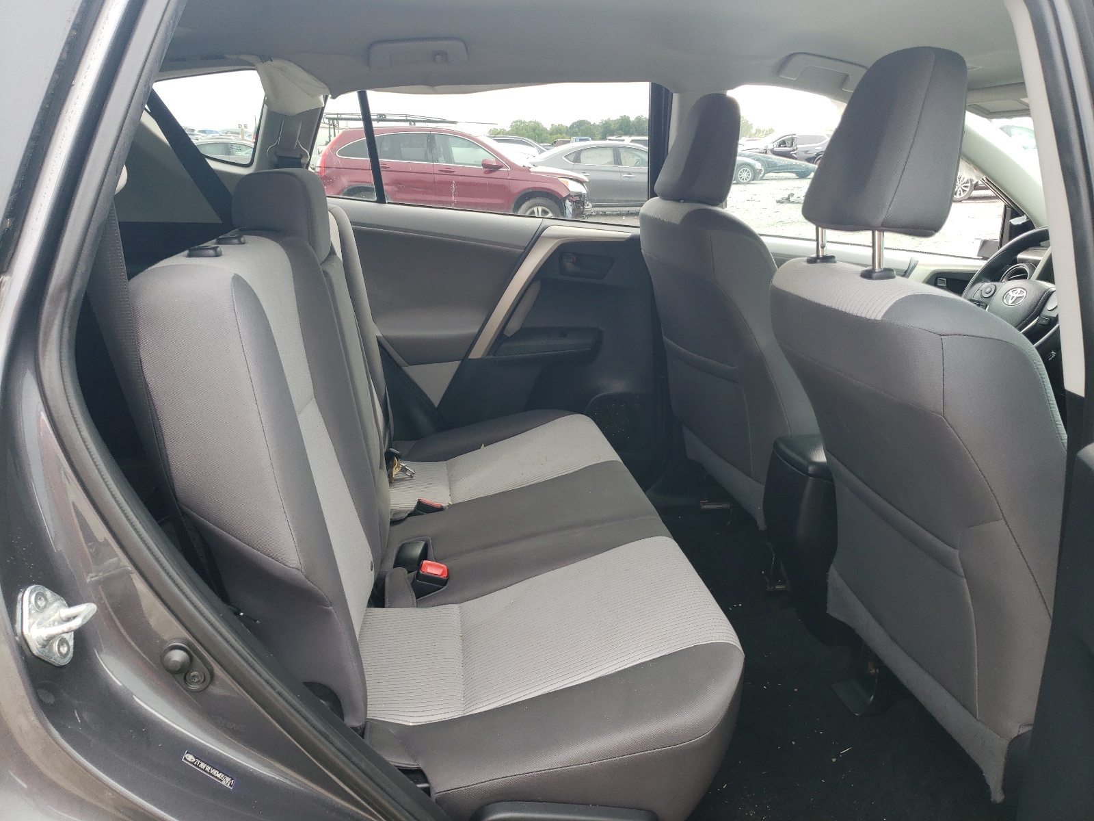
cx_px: 547
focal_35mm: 26
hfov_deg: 67.3
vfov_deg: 53.1
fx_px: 822
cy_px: 410
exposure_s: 1/200
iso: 50
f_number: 1.5
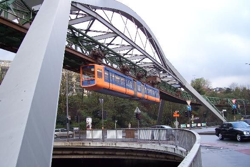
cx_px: 125
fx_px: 236
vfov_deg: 38.9
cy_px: 84
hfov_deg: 55.8
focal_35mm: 34
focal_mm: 5.6
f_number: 2.7
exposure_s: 1/125
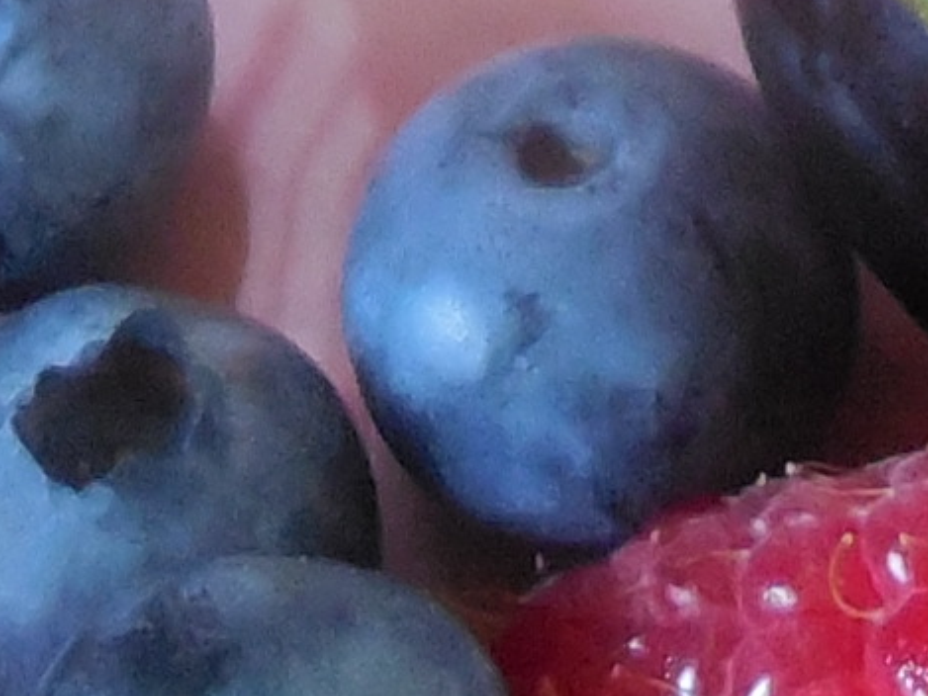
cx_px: 273
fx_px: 4666
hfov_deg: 11.3
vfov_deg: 7.5
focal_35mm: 174
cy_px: -1366
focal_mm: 4.5
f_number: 3.1
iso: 400
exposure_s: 1/20
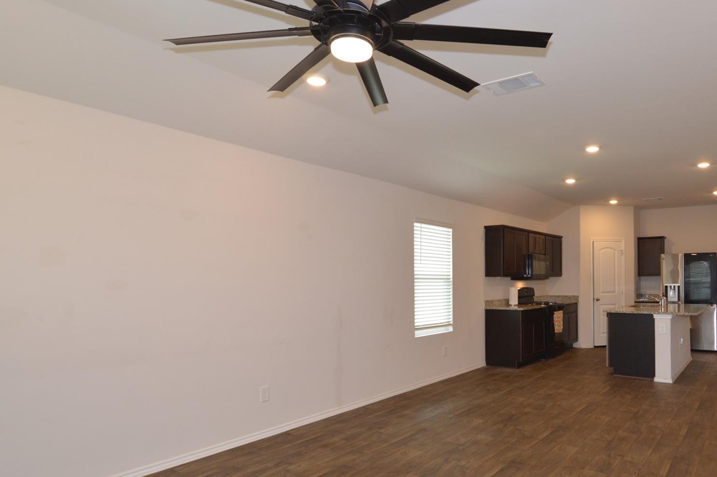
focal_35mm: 23
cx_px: 447
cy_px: 291
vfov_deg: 55.2
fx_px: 451
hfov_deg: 75.6
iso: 400
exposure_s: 1/80
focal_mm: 11
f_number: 4.5
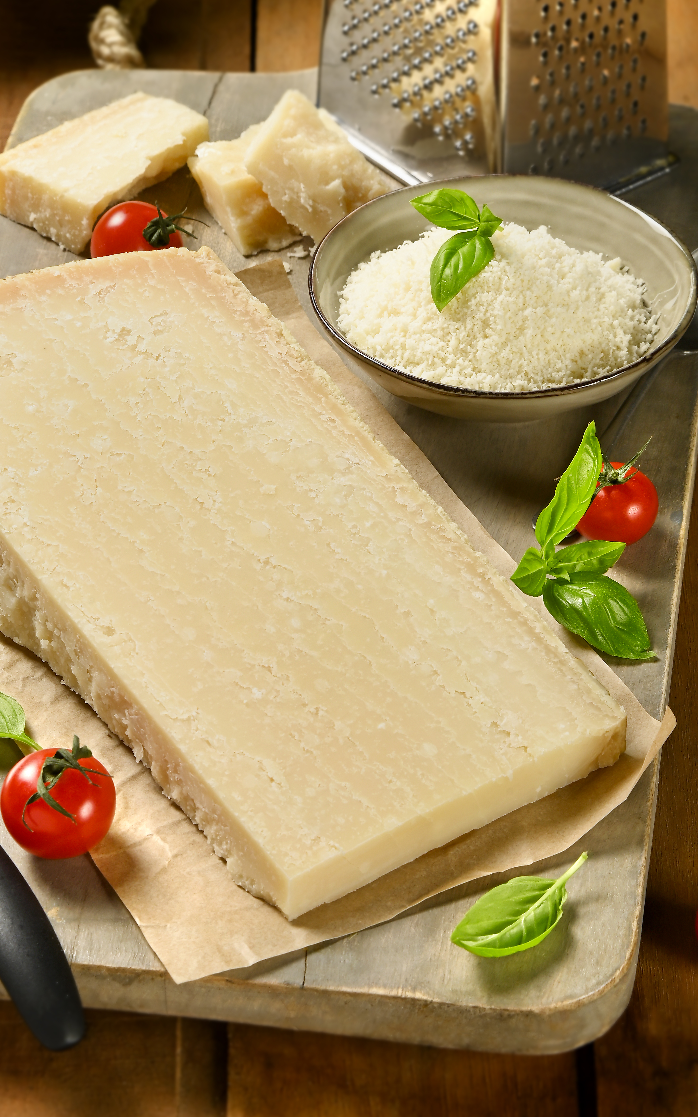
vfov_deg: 17.2
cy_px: 445
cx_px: 244
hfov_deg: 10.8
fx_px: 3683
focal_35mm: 121
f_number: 14
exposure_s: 1/200
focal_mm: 86
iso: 200
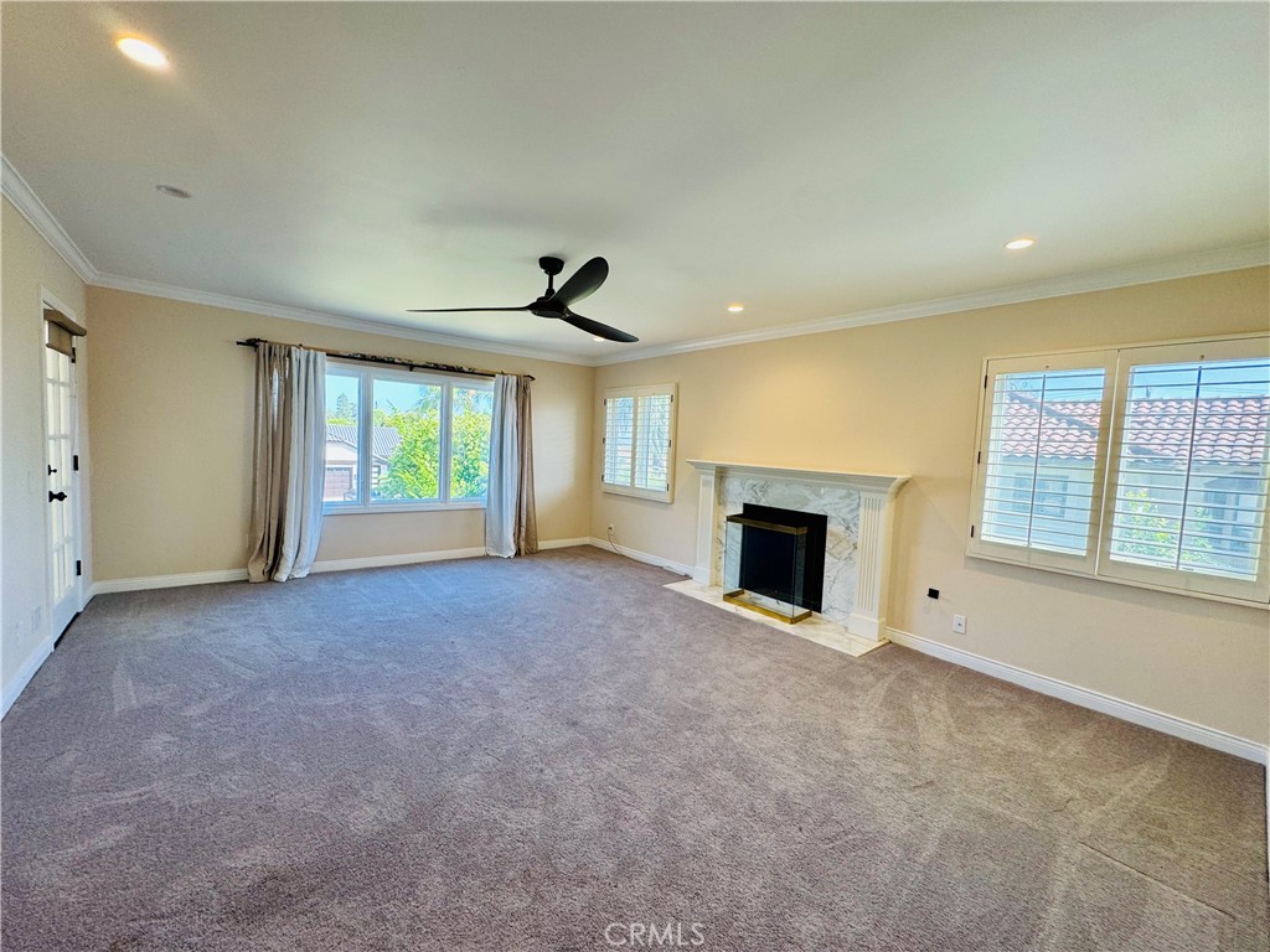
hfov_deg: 102.1
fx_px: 514
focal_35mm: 14
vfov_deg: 85.7
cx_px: 635
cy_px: 476
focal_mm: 2.22
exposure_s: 1/120
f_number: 2.2
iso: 80
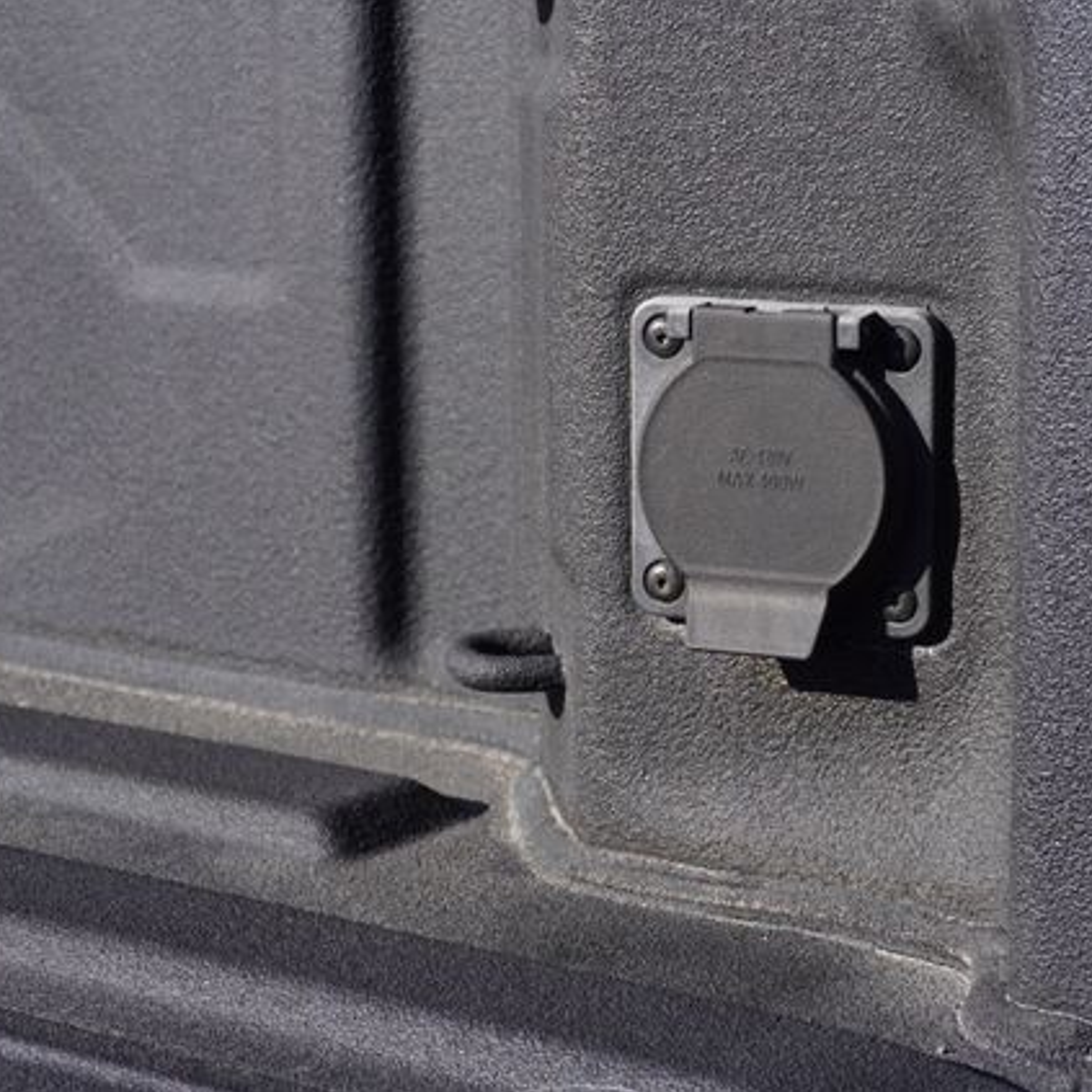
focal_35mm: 85
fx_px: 3034
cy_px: 545
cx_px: 790
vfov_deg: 20.4
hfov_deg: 20.3
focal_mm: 44
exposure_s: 1/125
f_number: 9
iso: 100
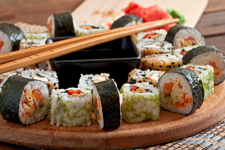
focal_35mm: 158
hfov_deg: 13.1
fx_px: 983
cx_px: 112
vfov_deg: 8.7
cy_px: 75
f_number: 13
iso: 100
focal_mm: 105
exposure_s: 1/200
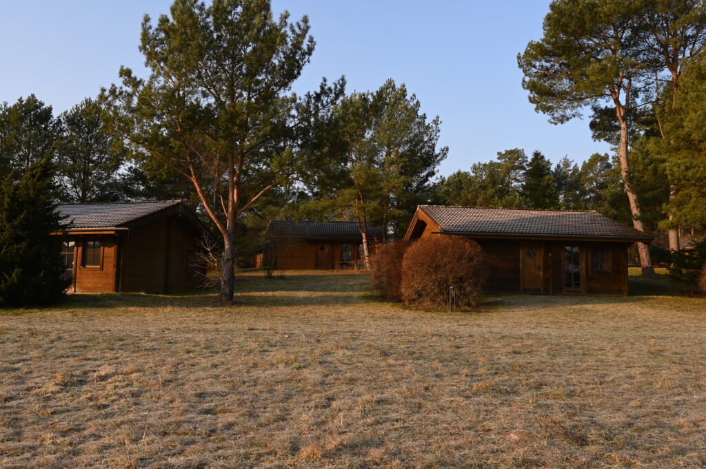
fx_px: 588
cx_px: 353
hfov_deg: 62.0
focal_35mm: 30
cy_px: 234
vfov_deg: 43.5
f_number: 8
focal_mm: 30
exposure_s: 1/200
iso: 160
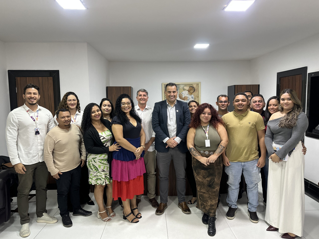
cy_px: 120
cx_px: 160
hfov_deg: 71.6
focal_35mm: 24
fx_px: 221
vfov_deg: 56.8
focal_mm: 6.86
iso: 320
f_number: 1.78
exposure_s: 1/60
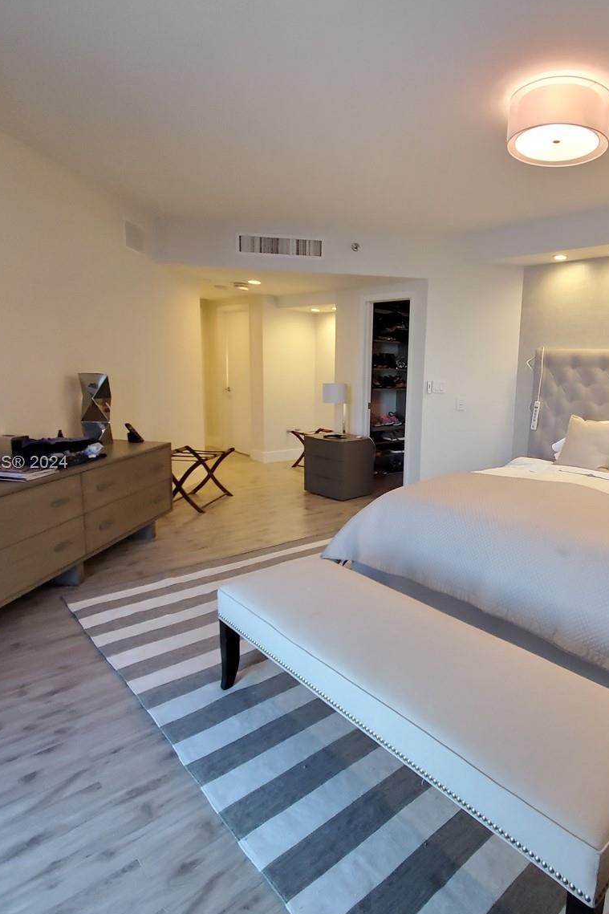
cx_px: 453
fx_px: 482
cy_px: 464
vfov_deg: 86.9
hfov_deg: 61.1
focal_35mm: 19
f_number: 2.2
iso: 250
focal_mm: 1.8
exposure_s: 1/59
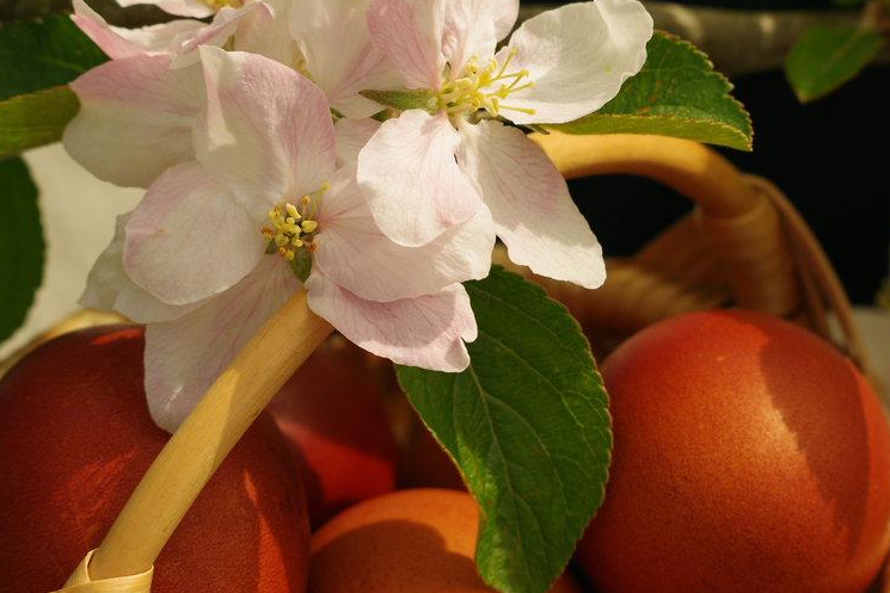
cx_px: 484
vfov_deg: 4.8
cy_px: 258
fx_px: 7071
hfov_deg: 7.2
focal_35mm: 286
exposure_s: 1/400
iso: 200
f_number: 9
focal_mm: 135
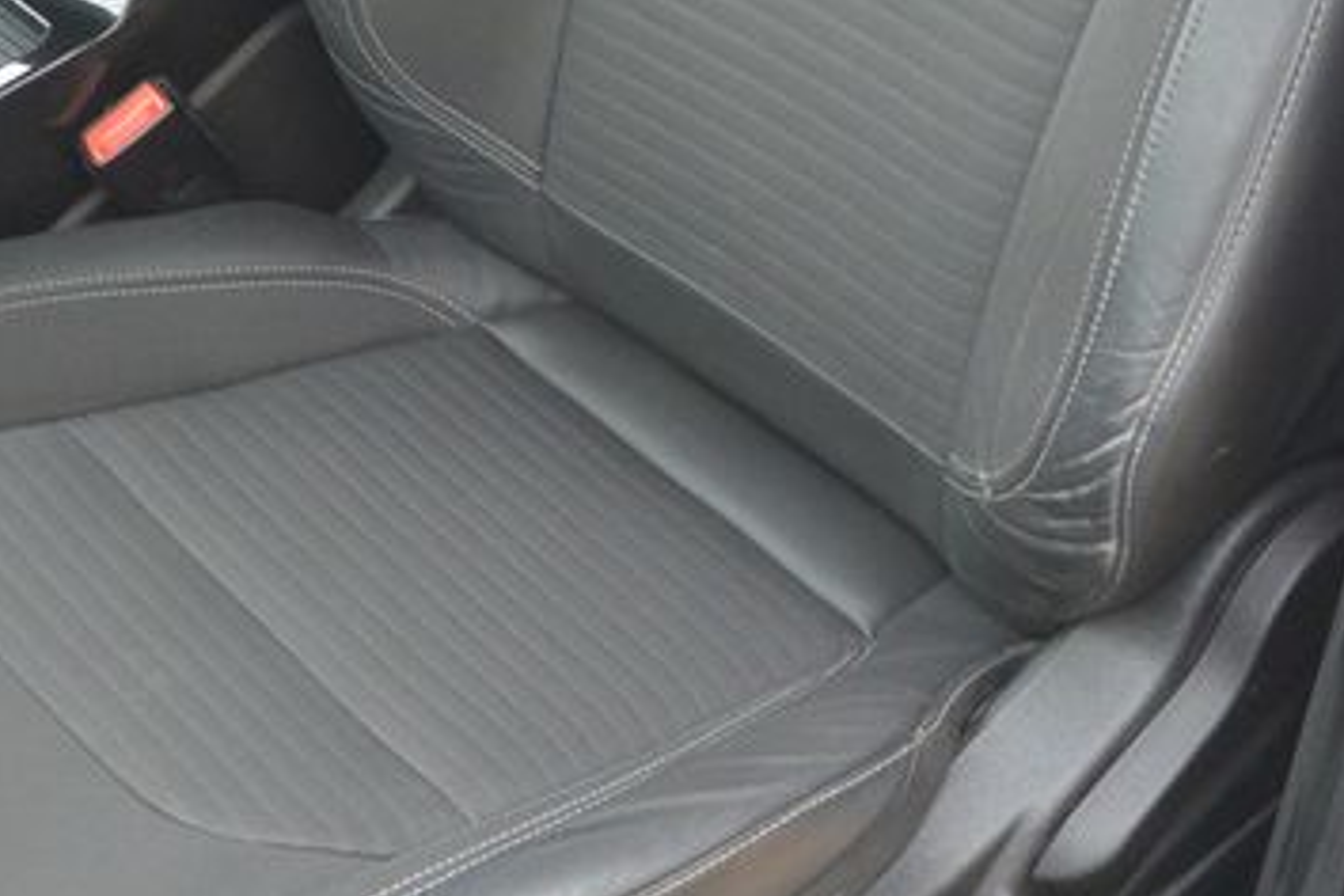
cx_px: 543
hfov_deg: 25.9
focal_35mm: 78
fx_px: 2912
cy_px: 44
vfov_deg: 17.2
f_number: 3.5
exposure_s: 1/60
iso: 560
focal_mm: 10
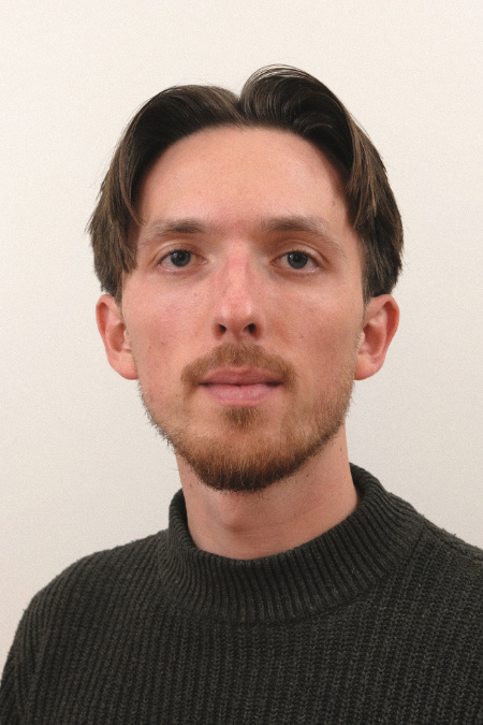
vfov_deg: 47.4
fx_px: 825
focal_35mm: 41
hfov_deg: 32.6
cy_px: 362
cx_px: 242
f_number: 5
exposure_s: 1/40
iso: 800
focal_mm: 27
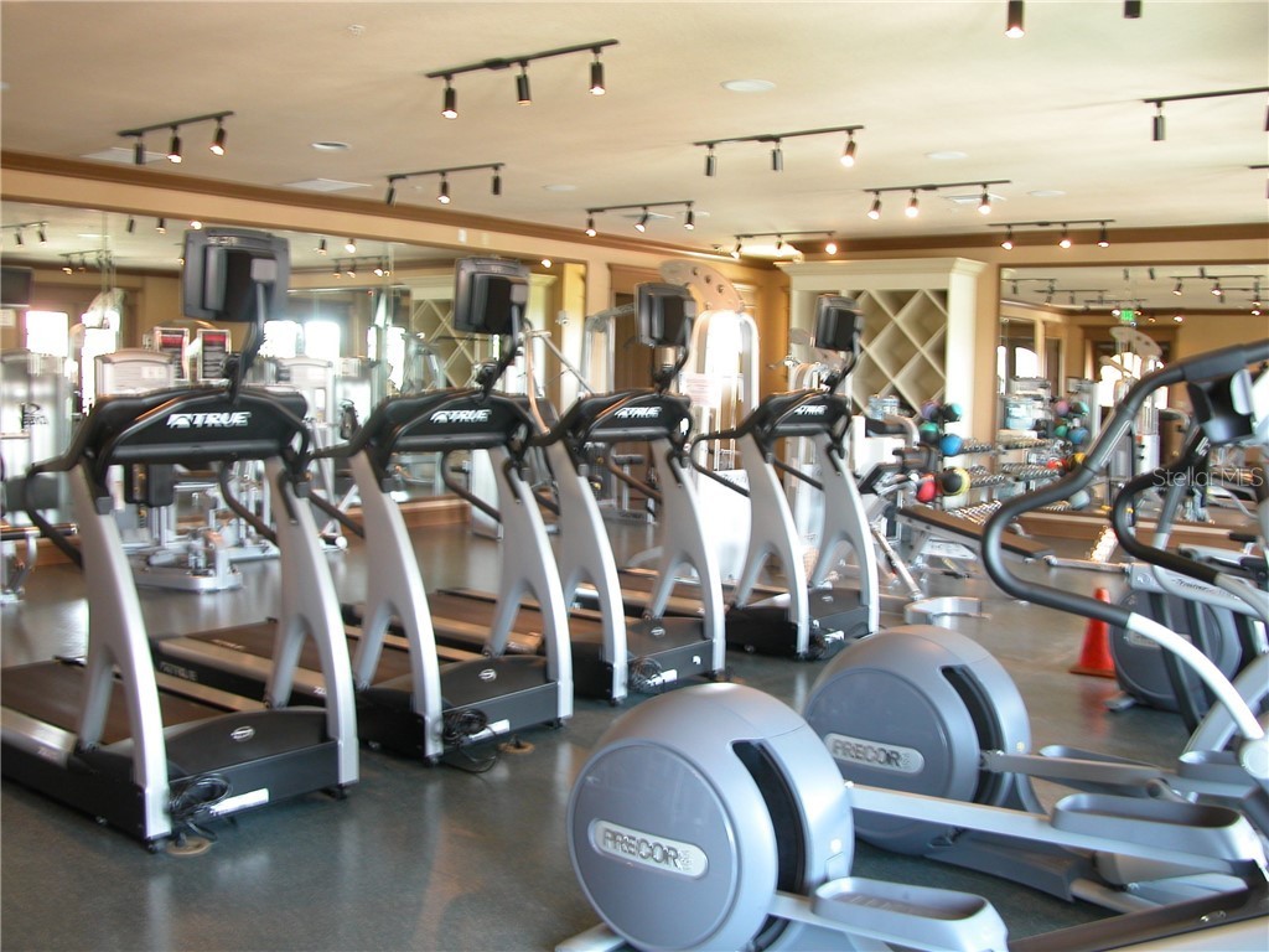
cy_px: 476
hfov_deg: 54.0
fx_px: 1246
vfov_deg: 41.8
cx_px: 634
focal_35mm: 34
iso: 100
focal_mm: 8.9
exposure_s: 1/4.6
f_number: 2.8
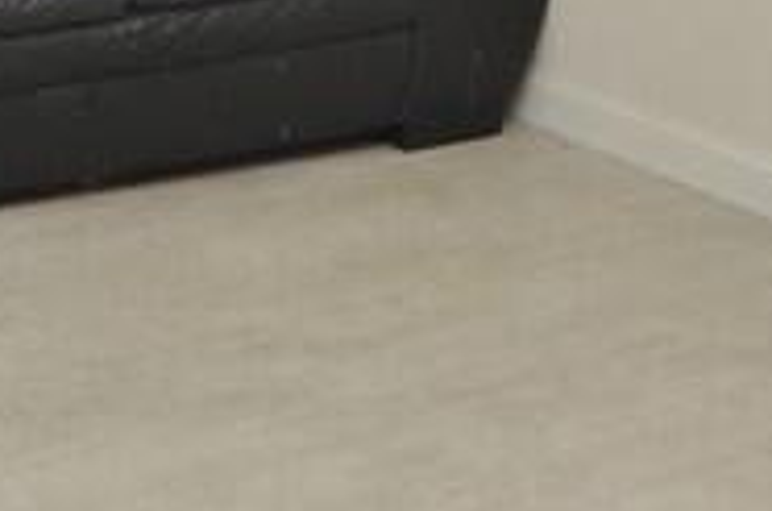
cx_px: 303
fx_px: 1941
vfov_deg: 13.9
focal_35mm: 91
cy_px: -303
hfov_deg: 22.5
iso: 400
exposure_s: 1/60
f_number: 5.6
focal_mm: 11
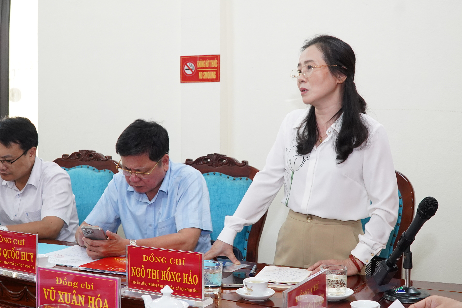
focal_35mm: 44
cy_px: 140
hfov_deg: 44.5
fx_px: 565
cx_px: 229
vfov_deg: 30.5
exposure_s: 1/80
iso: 2500
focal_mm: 27
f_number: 6.3
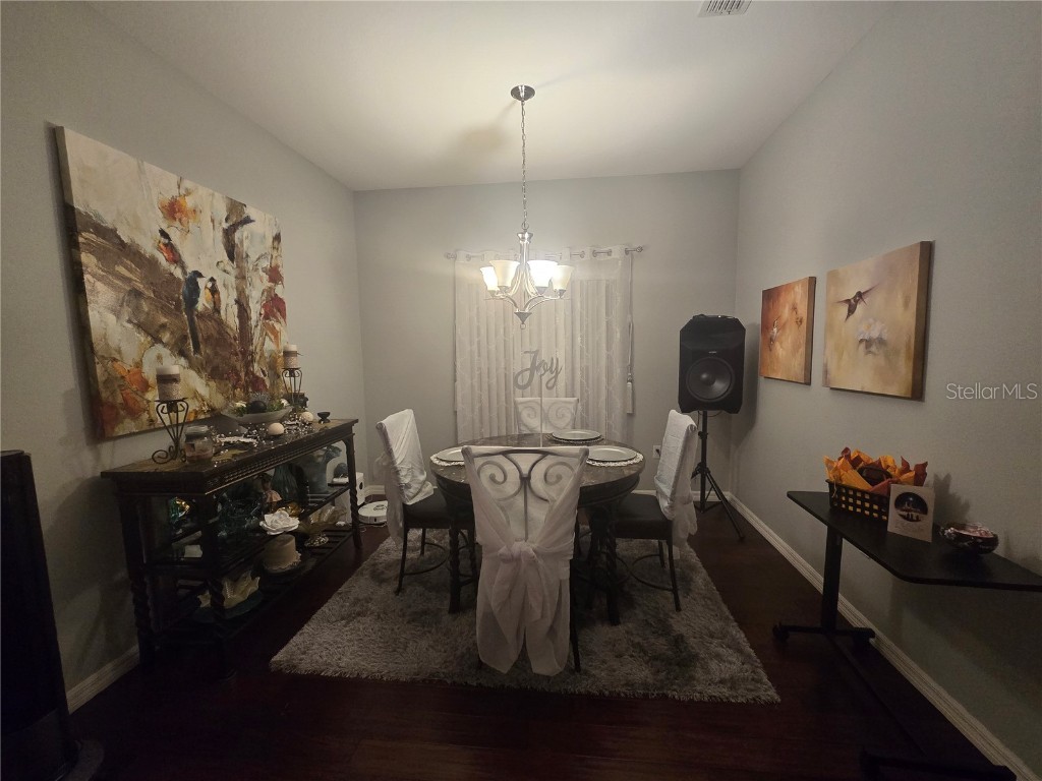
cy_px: 390
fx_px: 391
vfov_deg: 89.9
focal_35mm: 13
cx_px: 521
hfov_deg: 106.2
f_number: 2.2
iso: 500
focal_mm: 2.2
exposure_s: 1/60
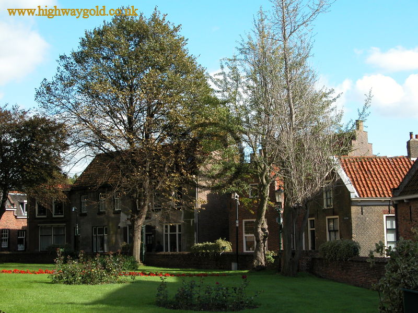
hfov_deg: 31.7
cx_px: 209
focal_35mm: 61
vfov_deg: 24.0
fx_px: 737
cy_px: 156
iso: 100
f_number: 5.1
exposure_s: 1/242
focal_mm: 15.7
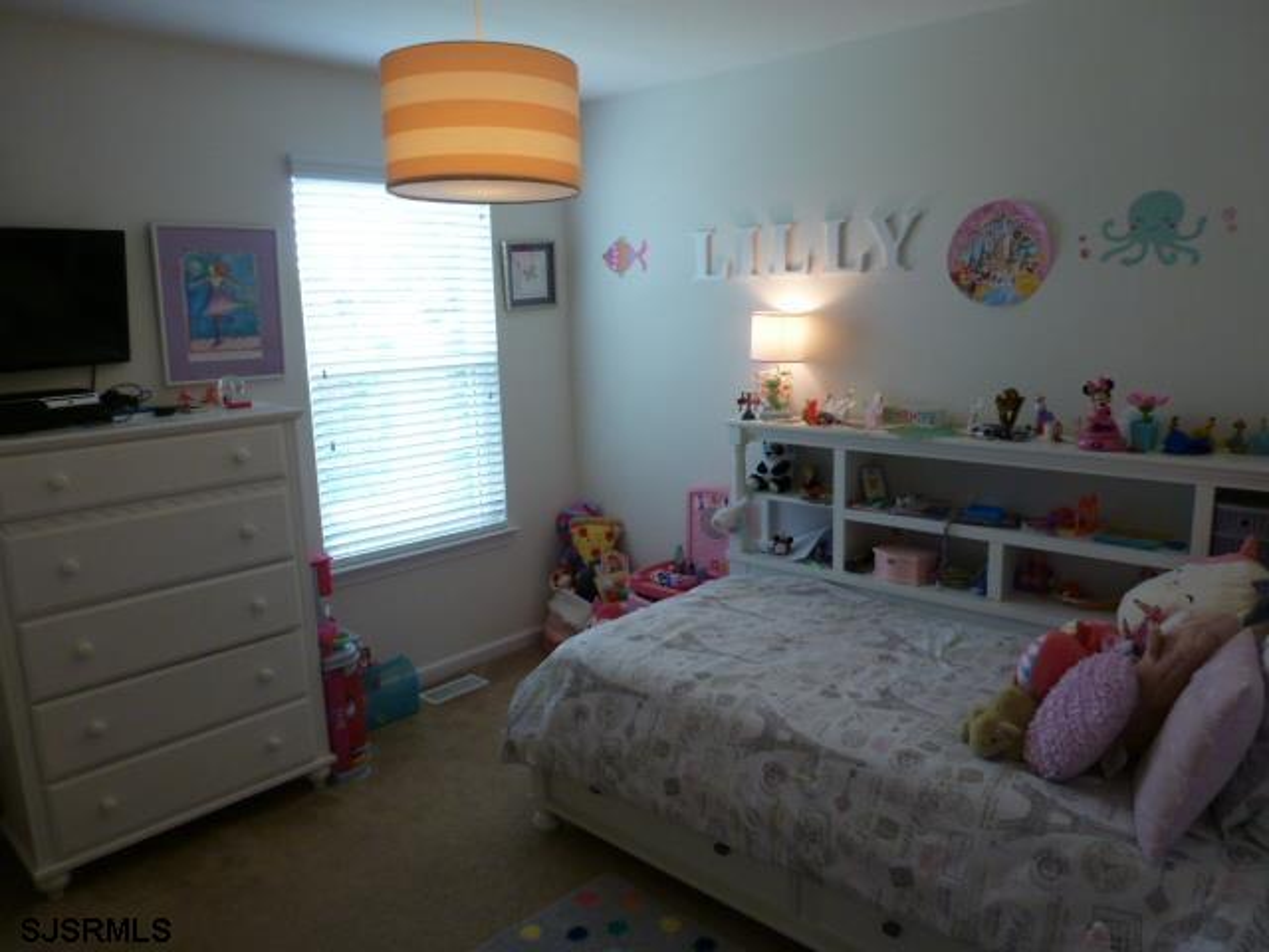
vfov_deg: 56.8
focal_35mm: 24
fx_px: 880
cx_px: 634
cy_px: 476
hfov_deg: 71.6
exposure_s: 1/60
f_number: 3.3
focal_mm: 4.3
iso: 200
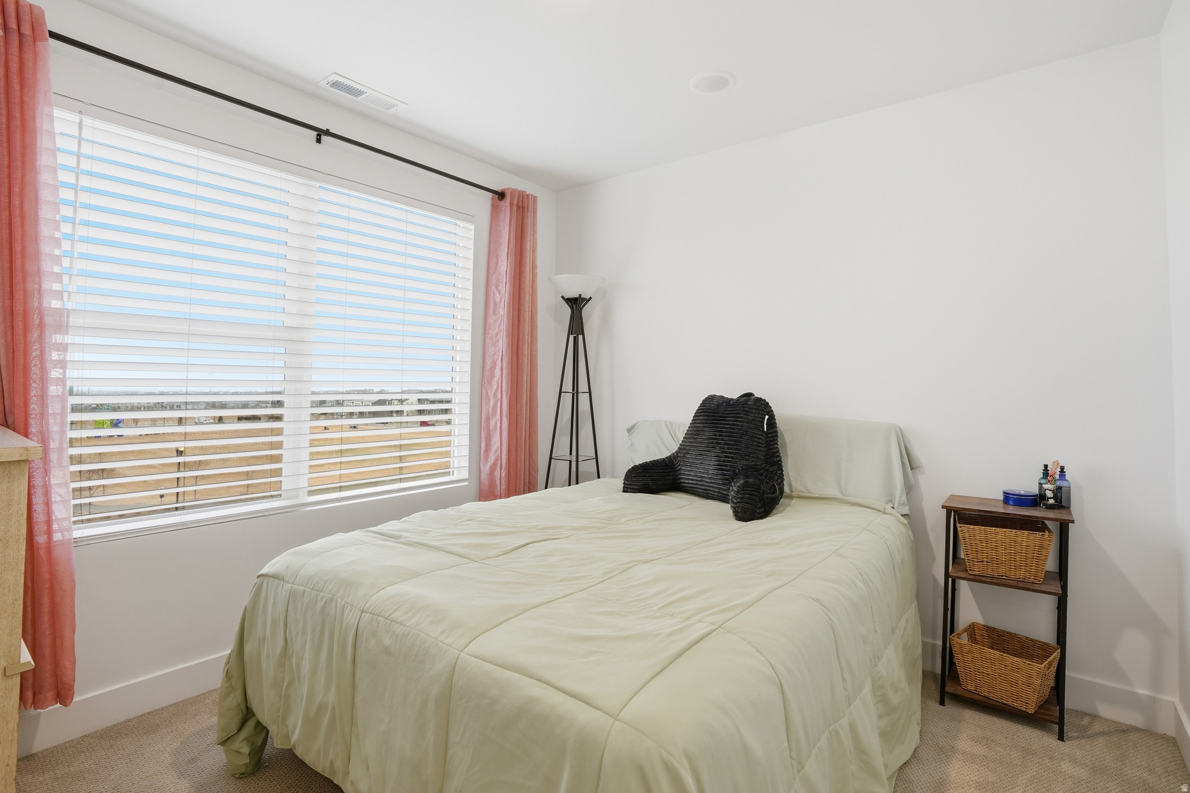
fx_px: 529
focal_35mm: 16
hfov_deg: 96.7
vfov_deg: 73.8
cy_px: 396
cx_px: 595
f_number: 9
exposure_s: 1/250
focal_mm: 16
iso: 250
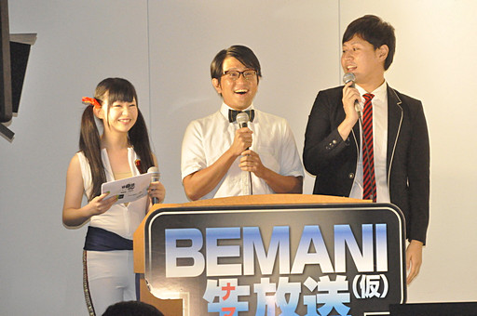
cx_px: 238
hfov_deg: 8.9
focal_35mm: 232
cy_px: 158
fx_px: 3077
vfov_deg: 5.9
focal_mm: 155
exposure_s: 1/200
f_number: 9
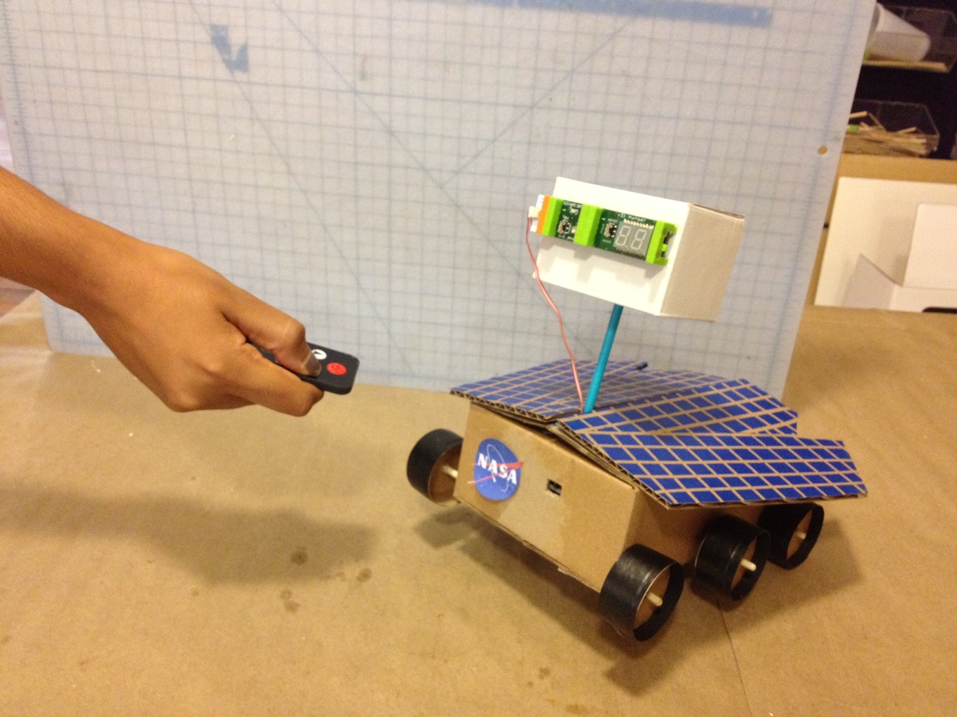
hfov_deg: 52.6
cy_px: 358
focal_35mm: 35
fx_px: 968
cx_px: 478
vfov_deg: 40.7
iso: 320
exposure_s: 1/20
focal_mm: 4.28
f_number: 2.4
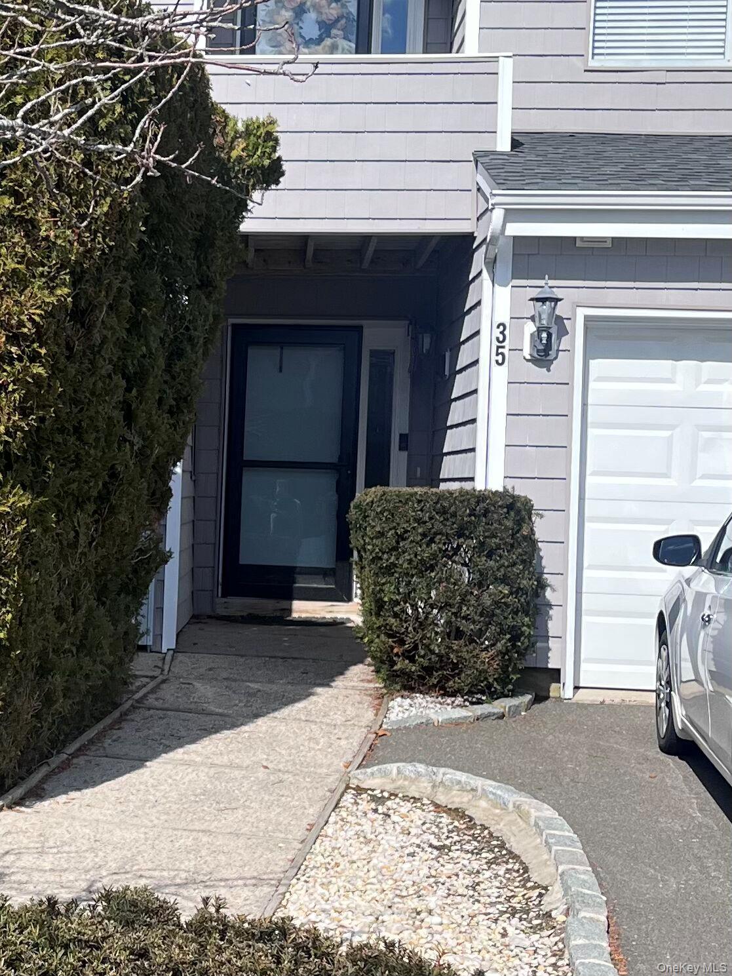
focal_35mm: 26
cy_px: 488
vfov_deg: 67.3
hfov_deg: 53.1
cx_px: 366
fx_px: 733
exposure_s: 1/2755
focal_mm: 5.1
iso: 50
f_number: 1.6
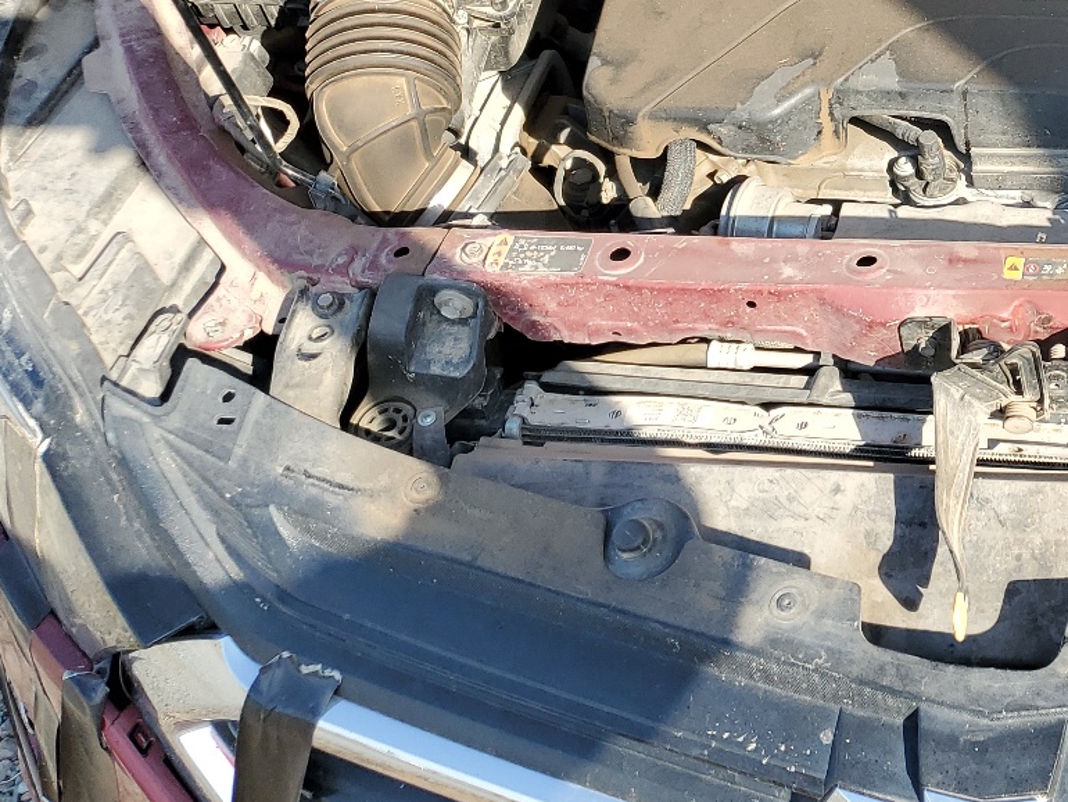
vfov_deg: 26.1
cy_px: 68
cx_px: 1085
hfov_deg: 32.5
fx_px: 1667
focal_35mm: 54
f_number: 1.5
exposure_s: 1/909
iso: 50
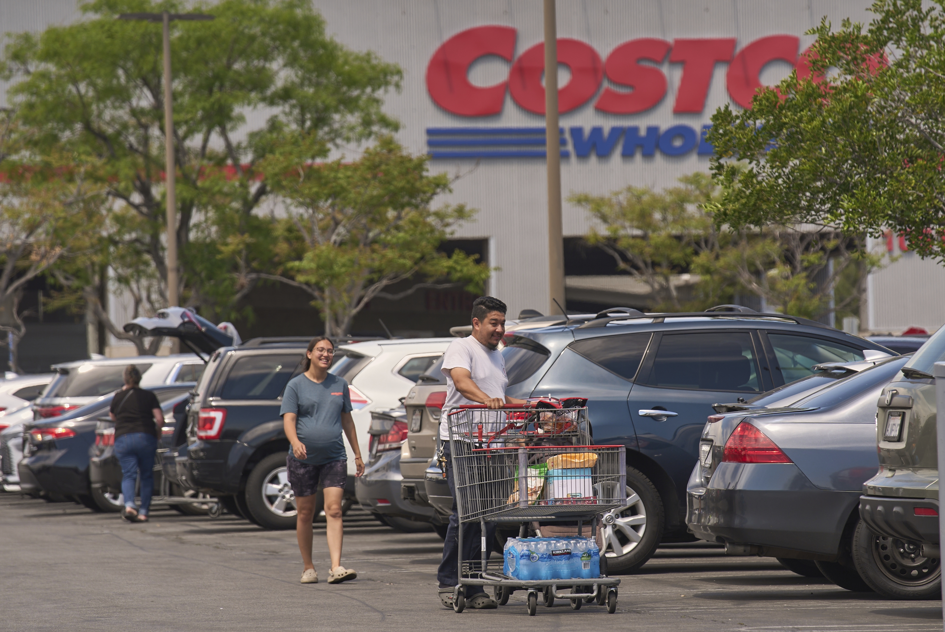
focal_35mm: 200
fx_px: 5254
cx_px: 472
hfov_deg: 10.3
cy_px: 316
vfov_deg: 6.9
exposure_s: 1/800
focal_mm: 200
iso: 250
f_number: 5
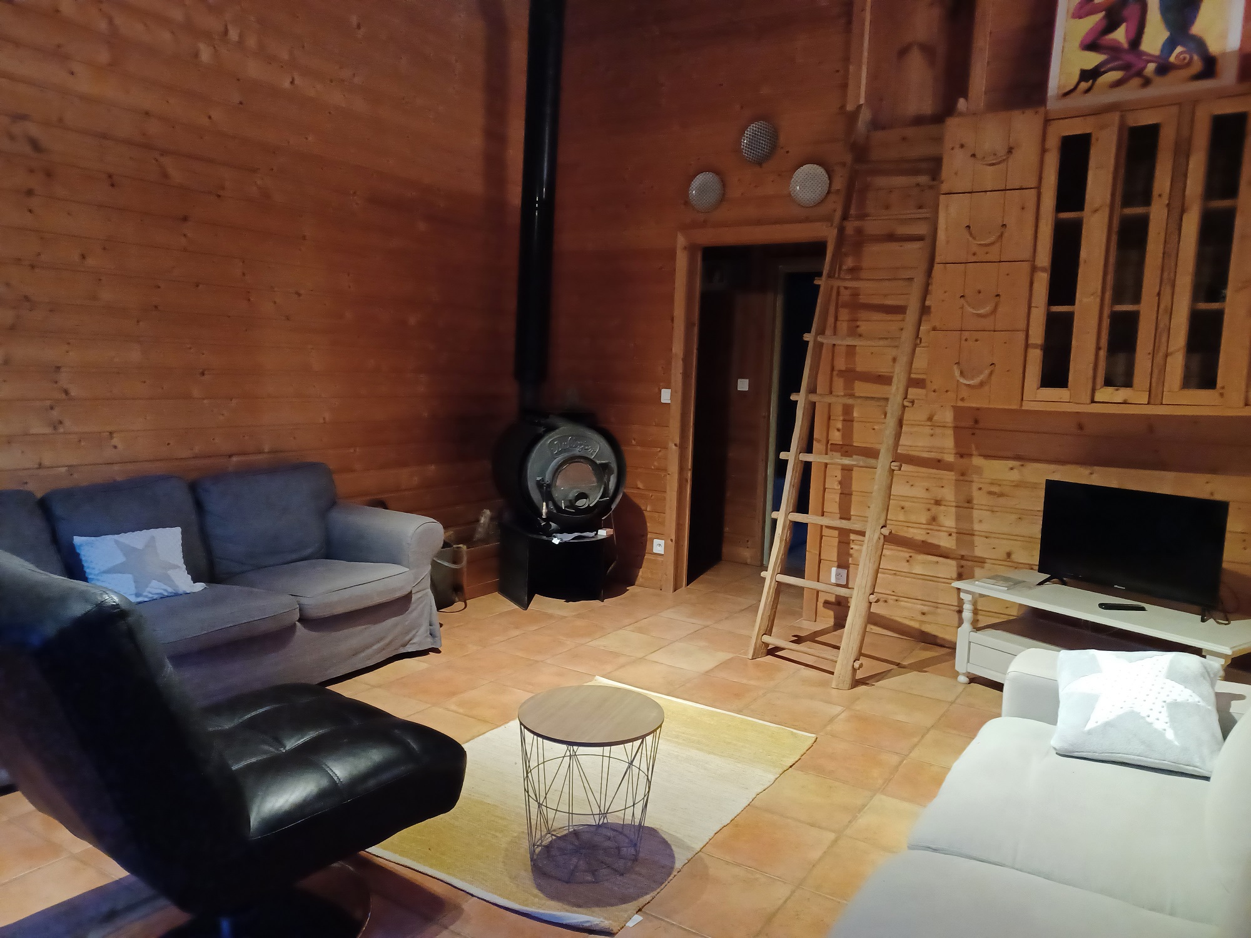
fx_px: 903
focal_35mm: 25
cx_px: 626
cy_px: 469
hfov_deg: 69.4
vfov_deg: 54.9
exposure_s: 1/20
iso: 1000
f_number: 1.8
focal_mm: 4.6
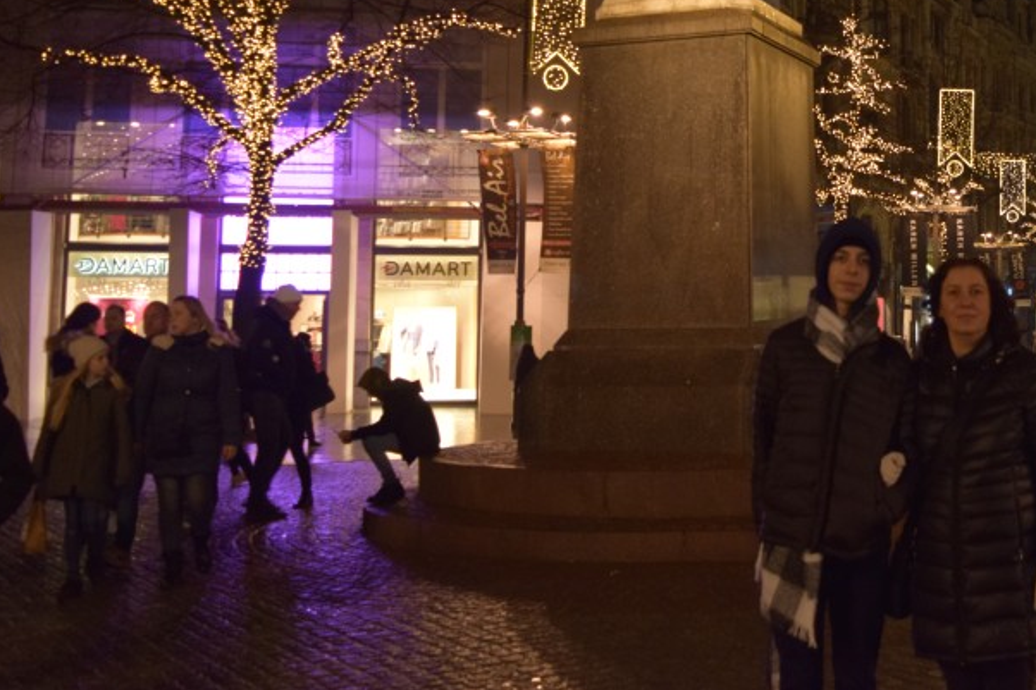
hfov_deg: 37.4
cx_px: 835
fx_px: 1467
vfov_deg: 26.0
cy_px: 148
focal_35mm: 51
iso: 1250
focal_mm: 20
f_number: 3.8
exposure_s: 1/60
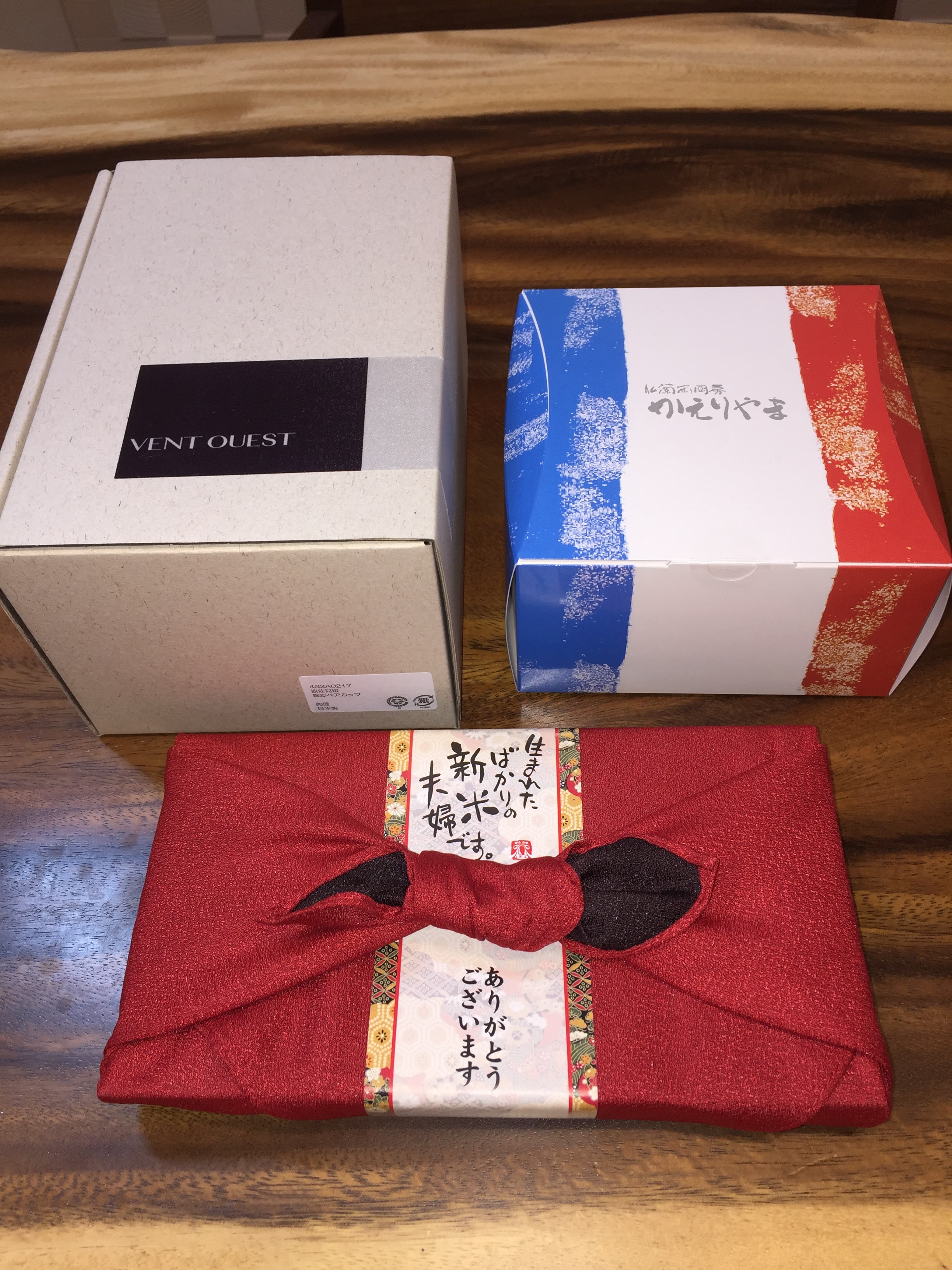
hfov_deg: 48.2
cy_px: 635
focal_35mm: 29
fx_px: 1063
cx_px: 476
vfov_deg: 61.7
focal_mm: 4.15
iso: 32
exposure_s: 1/57
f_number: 2.2
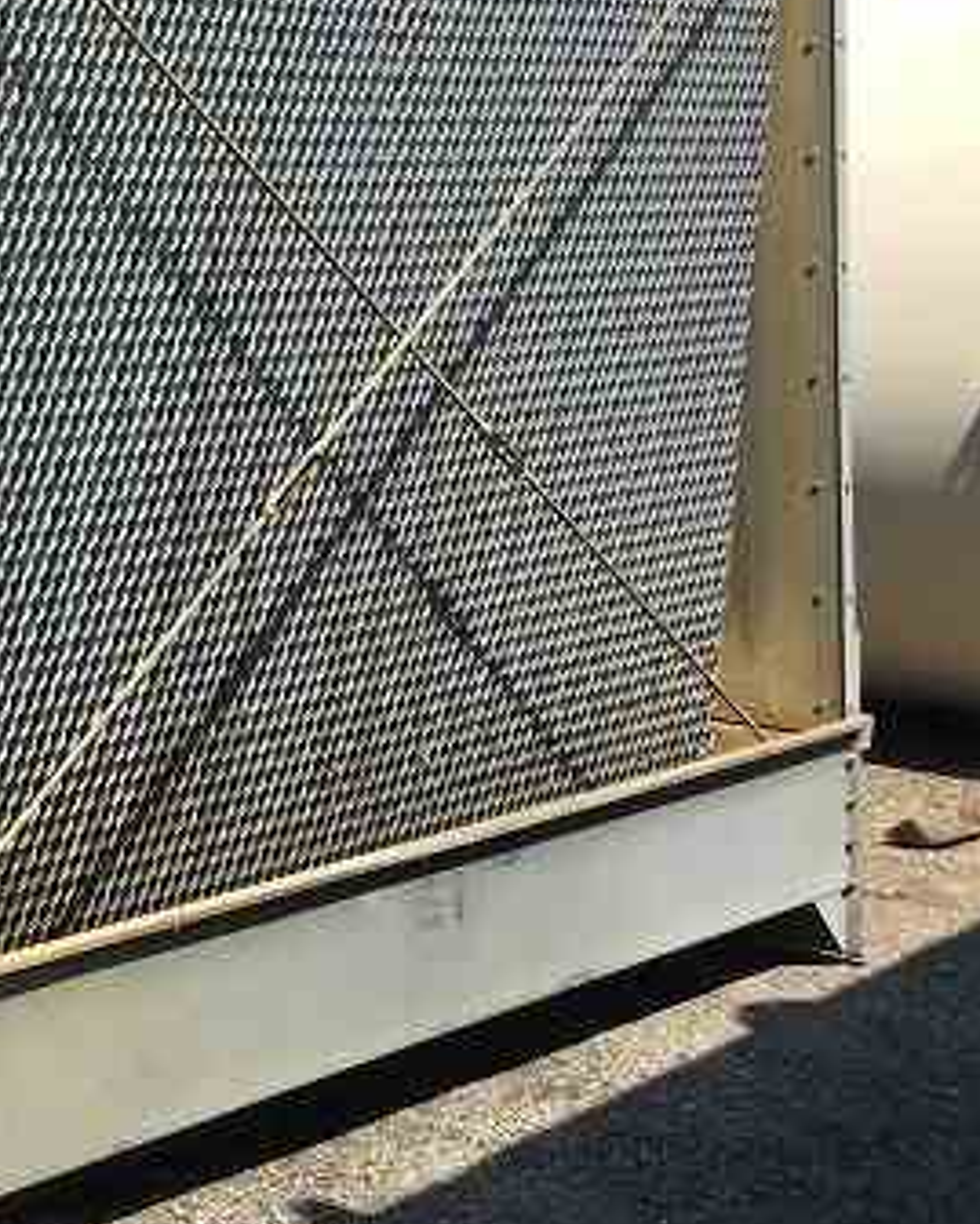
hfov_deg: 20.2
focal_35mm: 68
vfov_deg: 27.5
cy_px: 286
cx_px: -370
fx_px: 2464
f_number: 2.2
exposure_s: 1/1479
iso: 25
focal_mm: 4.15
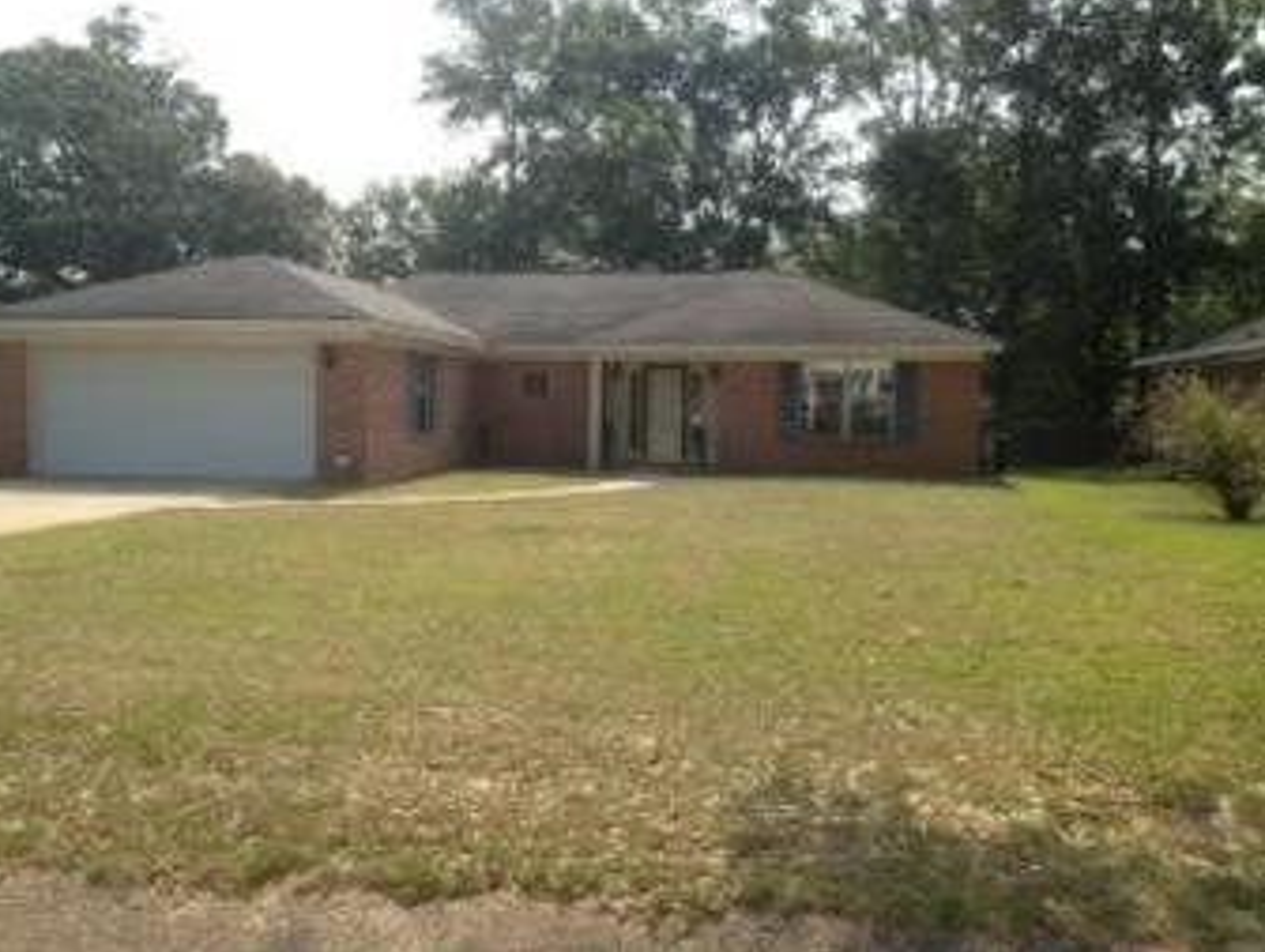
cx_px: 617
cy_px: 467
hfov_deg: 51.3
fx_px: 1317
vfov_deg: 39.7
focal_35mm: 36
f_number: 2.4
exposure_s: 1/1346
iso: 80
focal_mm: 4.28
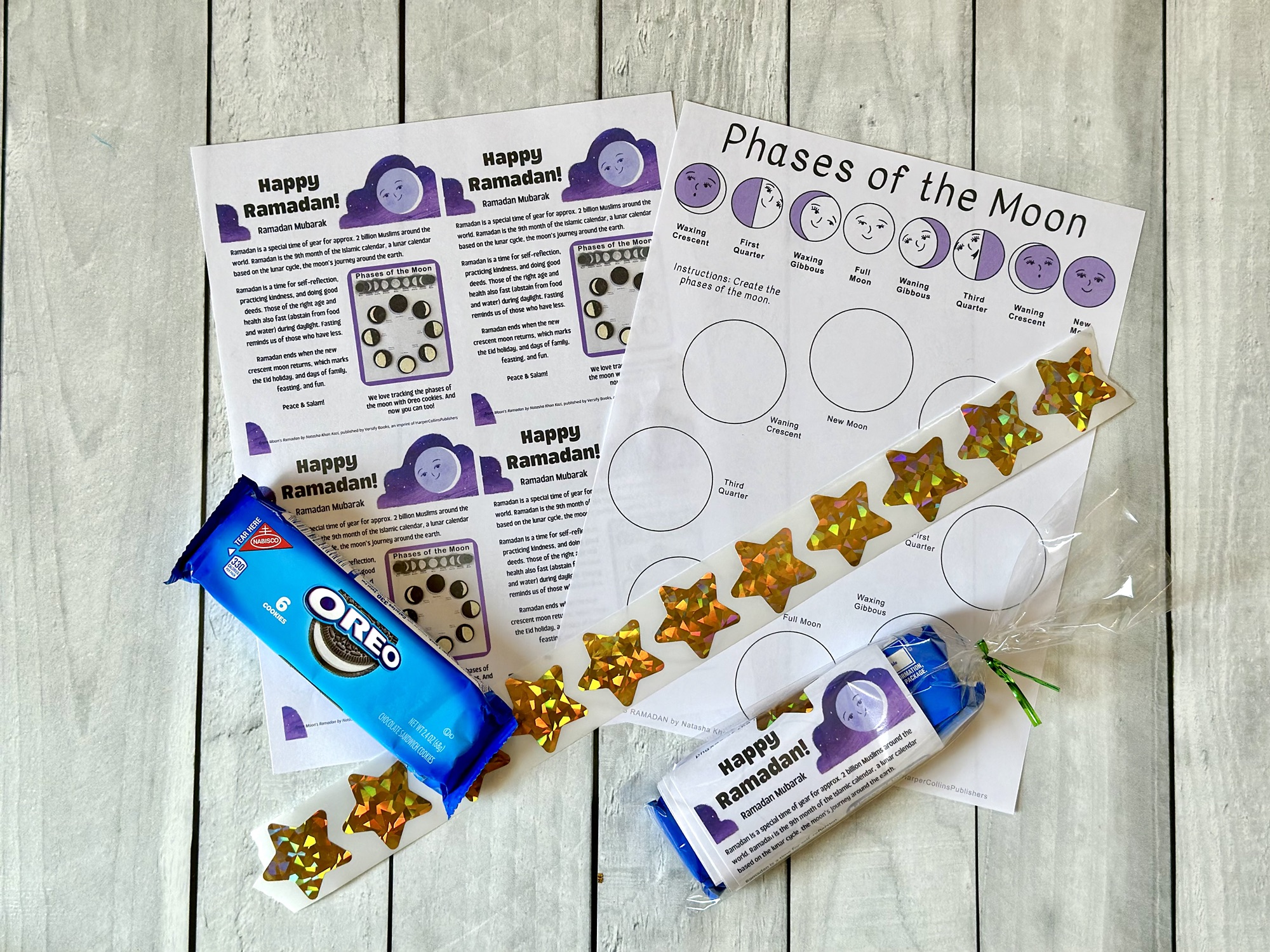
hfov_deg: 39.7
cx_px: 635
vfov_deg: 30.3
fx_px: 1761
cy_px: 476
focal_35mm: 48
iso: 80
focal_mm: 6.86
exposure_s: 1/121
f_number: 1.78
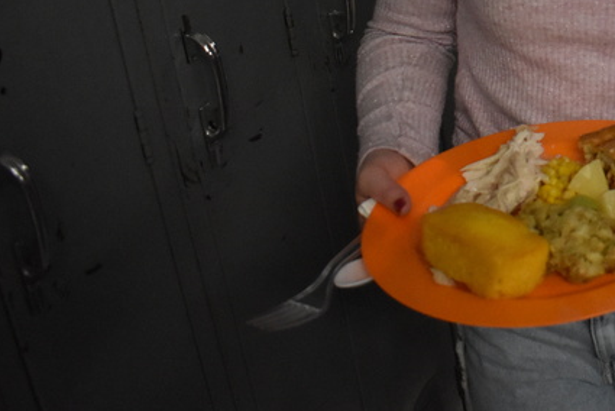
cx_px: 732
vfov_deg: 20.1
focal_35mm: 65
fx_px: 1111
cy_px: -31
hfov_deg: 27.4
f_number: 3.5
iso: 3200
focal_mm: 18
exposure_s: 1/160
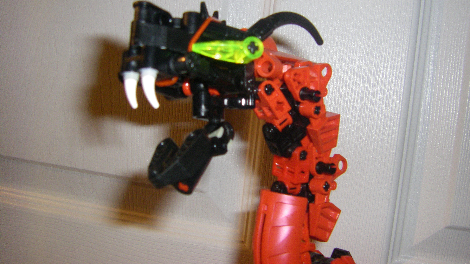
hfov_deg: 48.4
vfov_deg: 28.3
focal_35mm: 42
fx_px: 523
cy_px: 105
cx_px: 238
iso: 250
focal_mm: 6.3
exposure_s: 1/50
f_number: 3.5
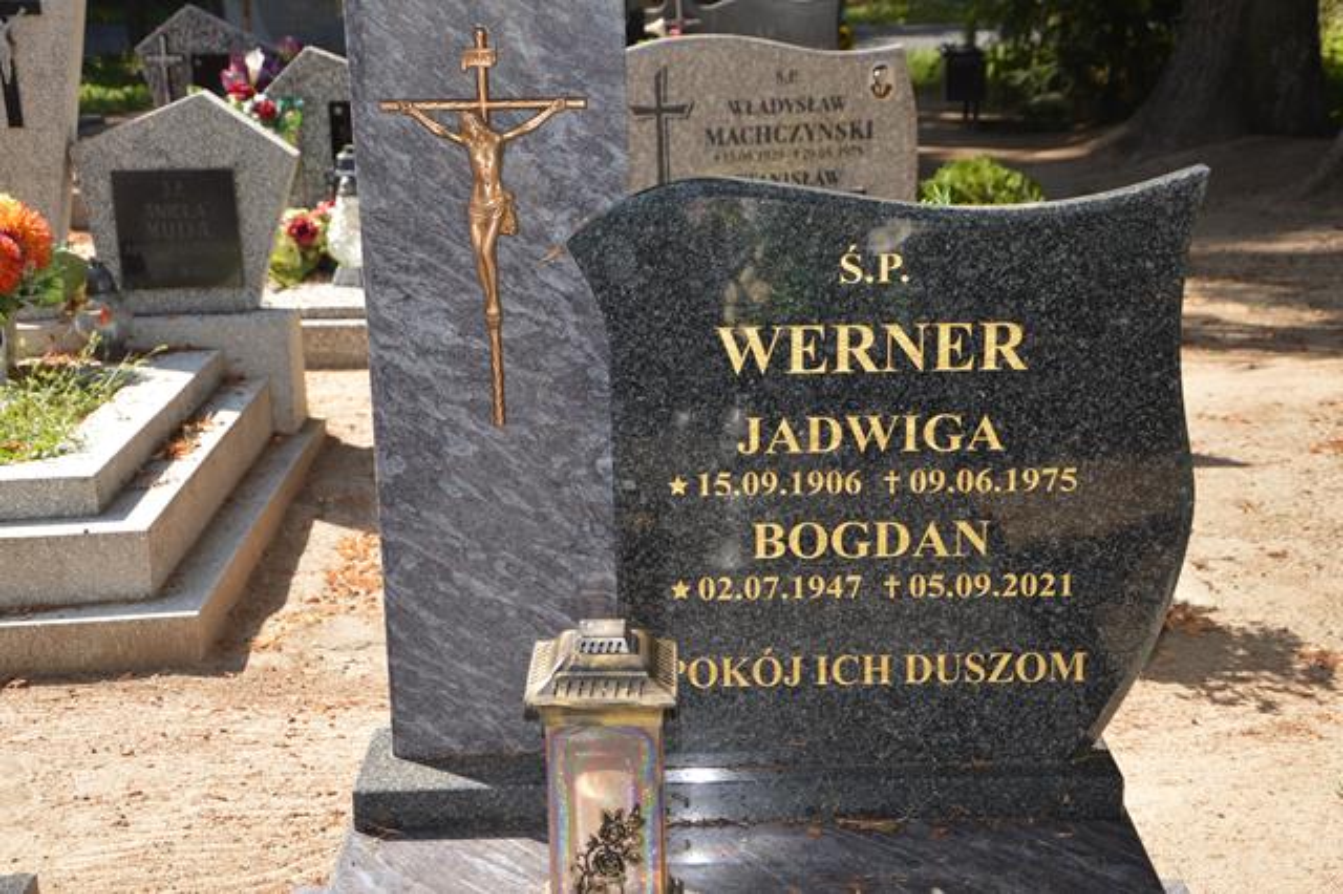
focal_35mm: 52
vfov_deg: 25.7
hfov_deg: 37.9
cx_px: 672
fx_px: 1957
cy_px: 447
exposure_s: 1/200
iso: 100
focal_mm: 35
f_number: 4.5
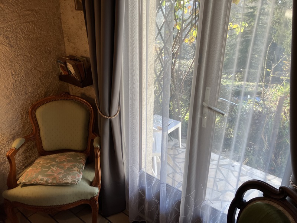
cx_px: 148
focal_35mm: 28
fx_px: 240
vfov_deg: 49.7
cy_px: 112
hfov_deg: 63.4
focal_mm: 3.99
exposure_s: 1/100
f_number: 1.8
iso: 50
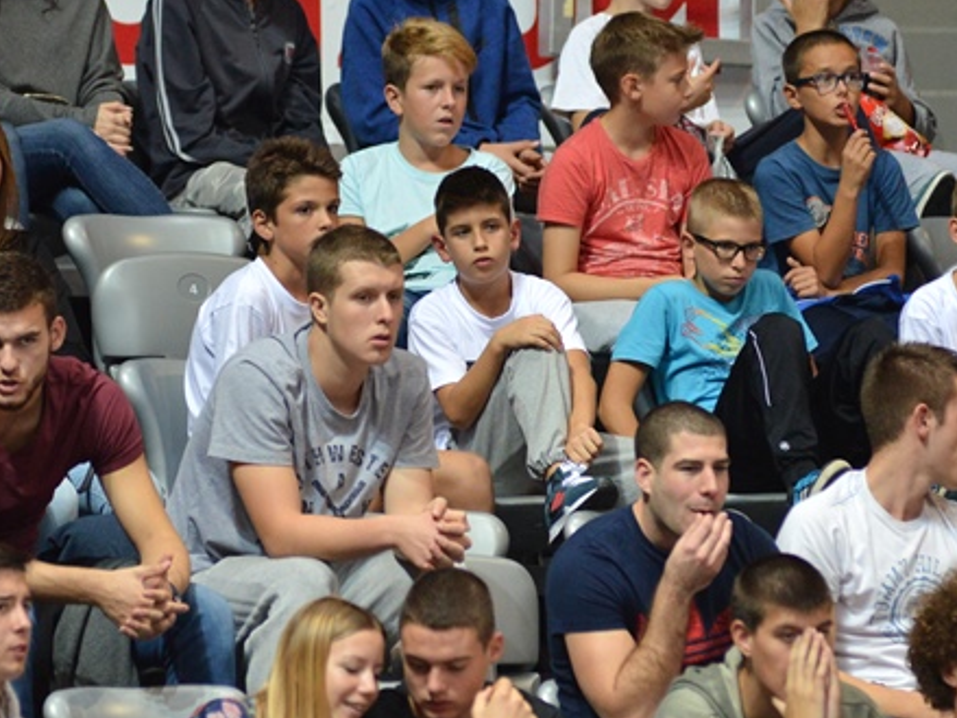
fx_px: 11470
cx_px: 403
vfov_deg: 3.6
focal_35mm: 415
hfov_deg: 4.8
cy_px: 284
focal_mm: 185
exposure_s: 1/640
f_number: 3.5
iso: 2500
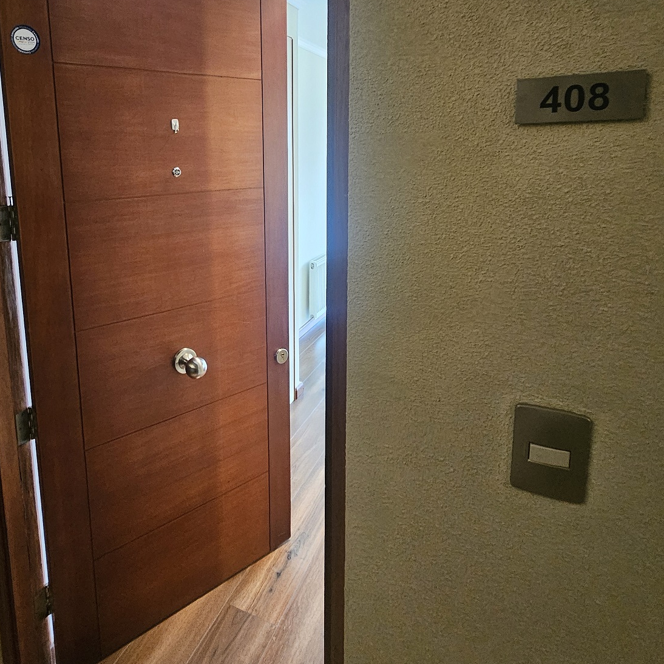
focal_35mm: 21
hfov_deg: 71.2
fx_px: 456
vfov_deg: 70.3
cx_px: 259
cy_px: 229
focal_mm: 2.2
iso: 640
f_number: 2.2
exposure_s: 1/33
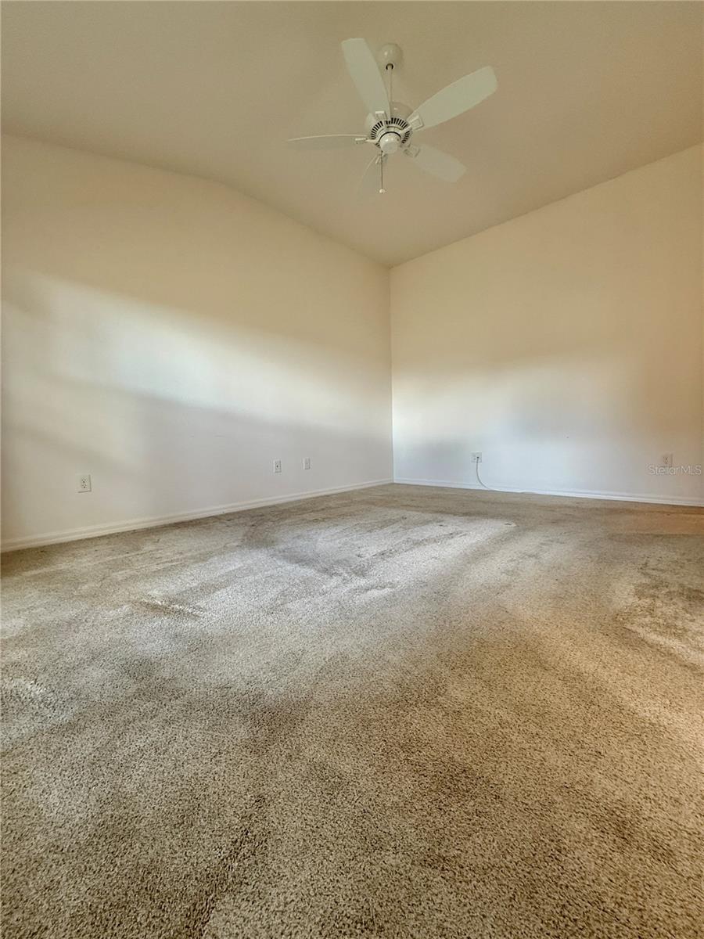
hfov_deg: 85.7
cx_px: 352
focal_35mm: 14
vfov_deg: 102.1
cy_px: 470
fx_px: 380
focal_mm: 2.22
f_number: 2.2
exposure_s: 1/60
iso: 200
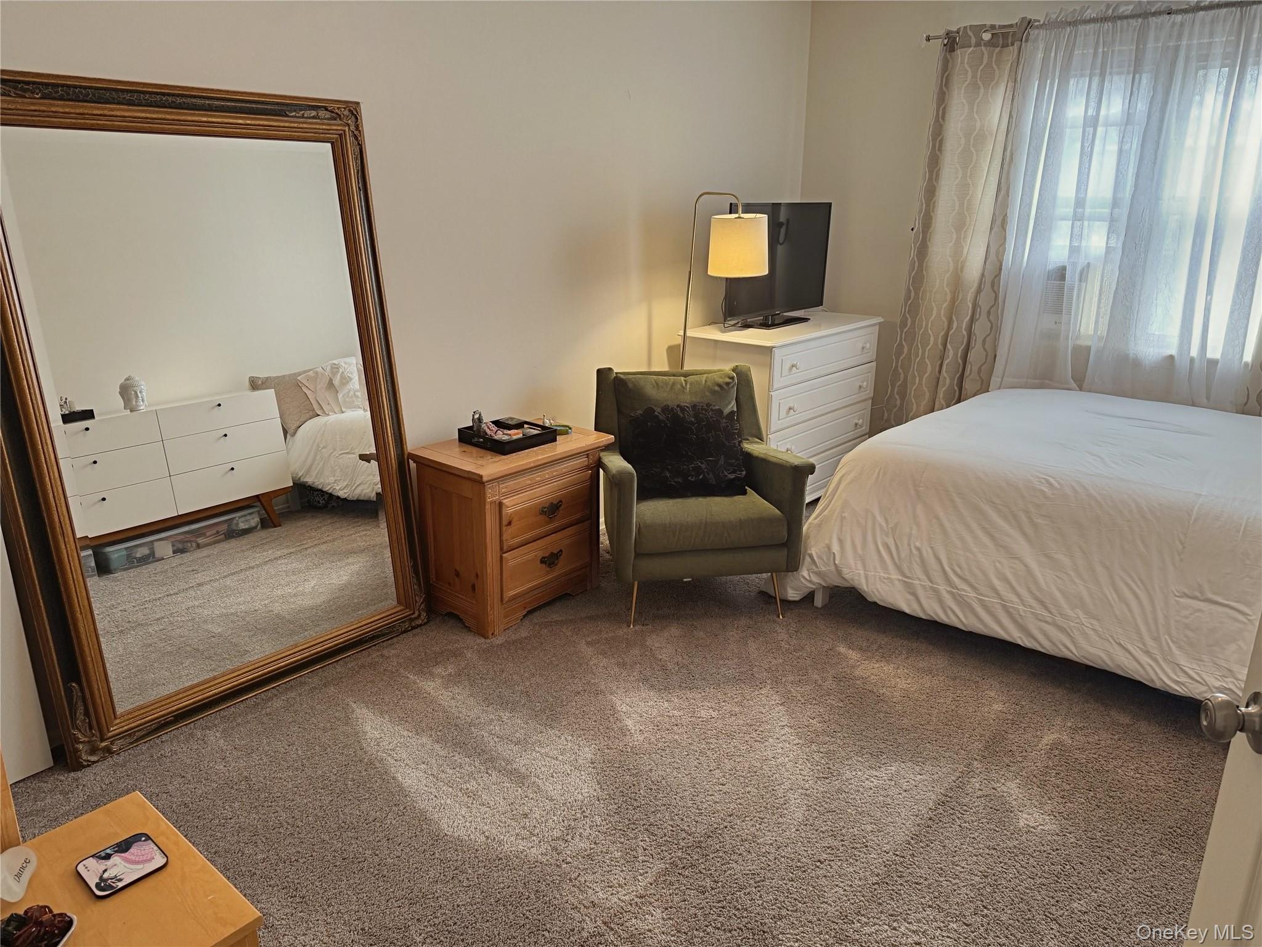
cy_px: 474
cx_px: 631
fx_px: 875
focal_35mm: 24
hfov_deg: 71.6
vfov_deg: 56.8
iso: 160
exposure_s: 1/120
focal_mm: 6.76
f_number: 1.78
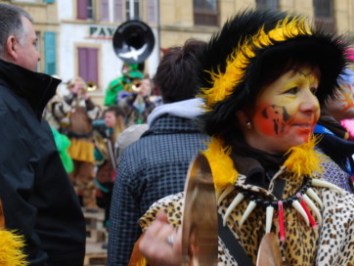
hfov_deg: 17.9
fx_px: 1122
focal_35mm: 110
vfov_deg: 13.5
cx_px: 237
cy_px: 116
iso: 125
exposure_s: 1/125
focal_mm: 55
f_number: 5.6
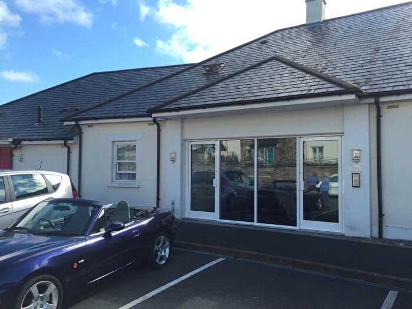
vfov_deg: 48.2
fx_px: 345
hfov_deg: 61.7
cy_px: 154
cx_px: 206
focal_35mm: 29
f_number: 2.2
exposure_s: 1/760
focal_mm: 4.15
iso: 32
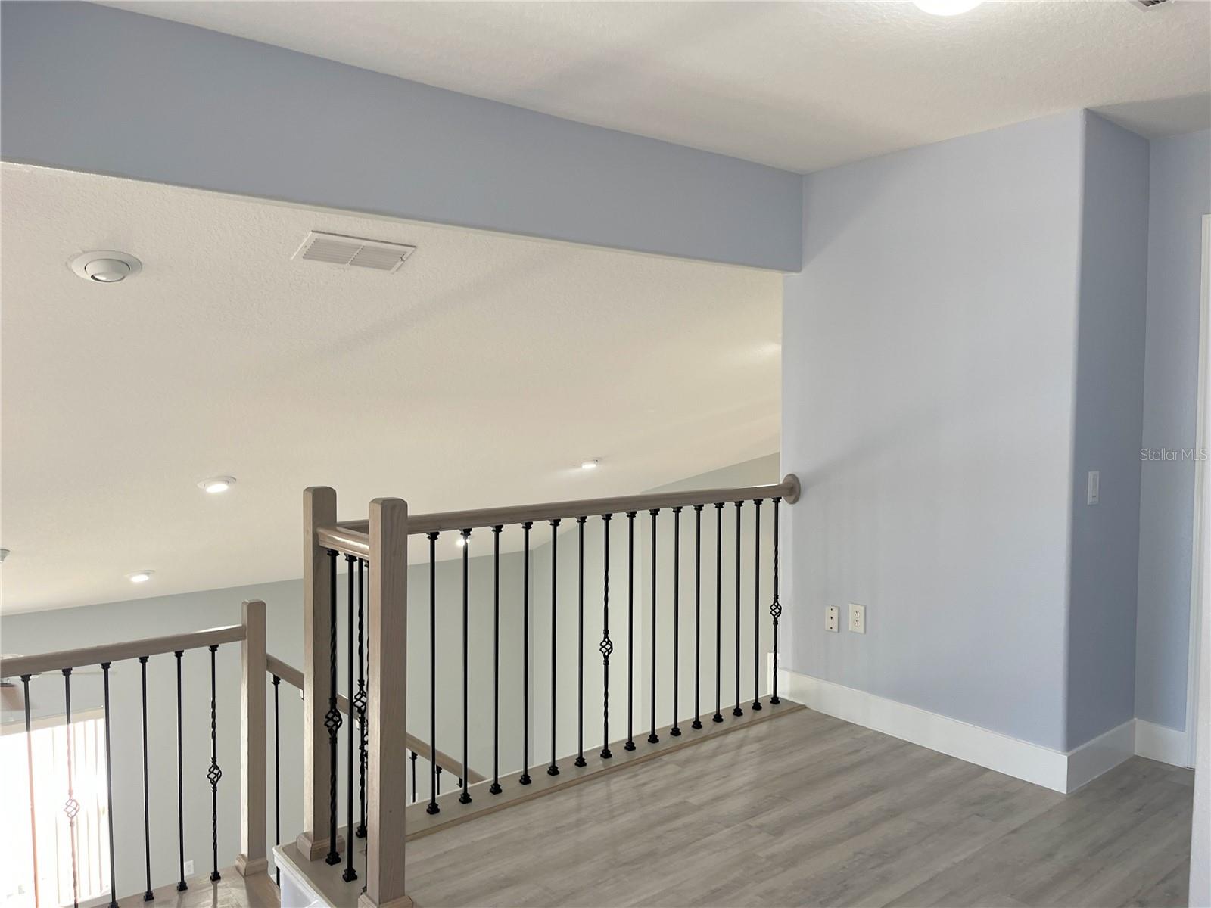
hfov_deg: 67.3
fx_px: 910
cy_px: 454
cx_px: 606
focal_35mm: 26
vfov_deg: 53.1
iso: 64
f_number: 1.6
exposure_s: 1/60
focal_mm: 5.1
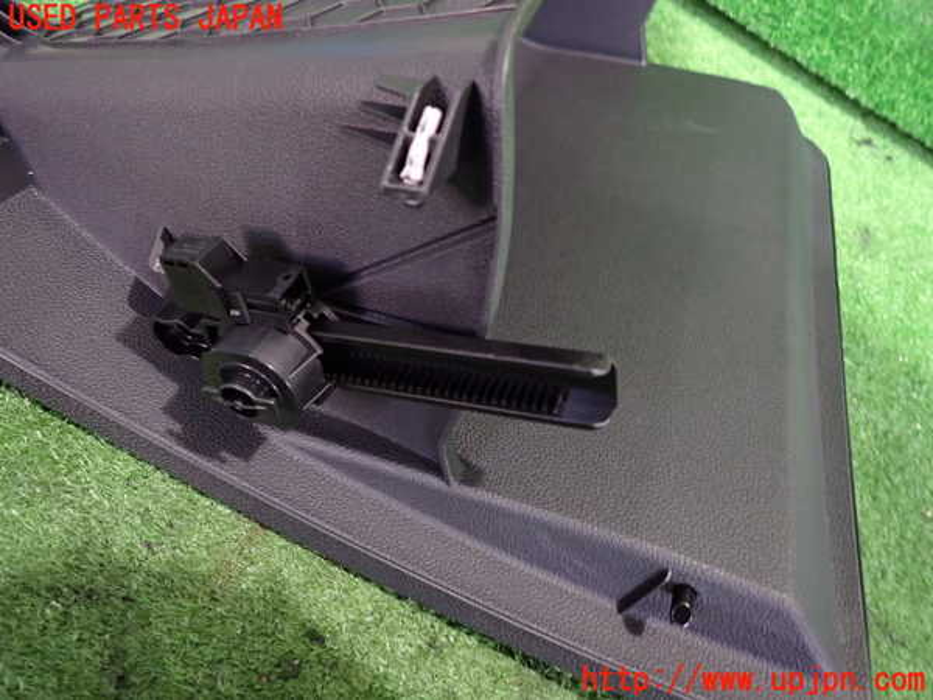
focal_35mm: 25
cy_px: 350
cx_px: 466
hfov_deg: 69.4
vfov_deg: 54.9
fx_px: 674
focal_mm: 4.5
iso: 800
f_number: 2
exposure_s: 1/15
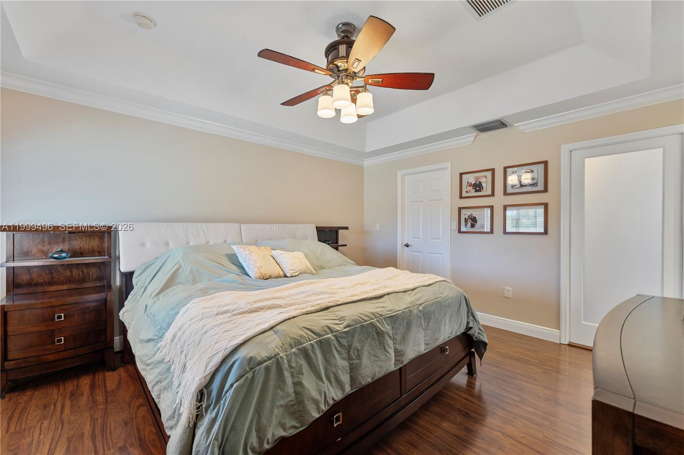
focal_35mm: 14
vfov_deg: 81.2
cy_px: 228
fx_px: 266
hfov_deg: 104.3
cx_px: 342
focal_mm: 14
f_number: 8
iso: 100
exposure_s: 1.6
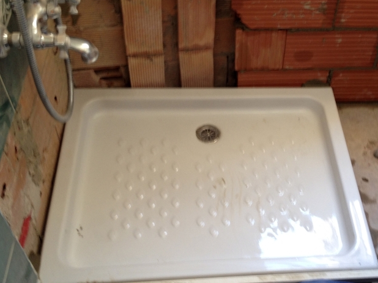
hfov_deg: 36.8
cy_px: 149
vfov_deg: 28.5
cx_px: 272
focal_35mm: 51
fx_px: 557
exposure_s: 1/20
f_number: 2.4
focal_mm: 4.28
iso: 64
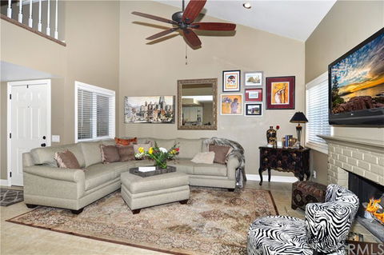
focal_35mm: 18
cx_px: 192
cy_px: 128
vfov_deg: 67.3
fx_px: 192
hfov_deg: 90.1
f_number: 7.1
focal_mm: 12
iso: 400
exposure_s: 1/60
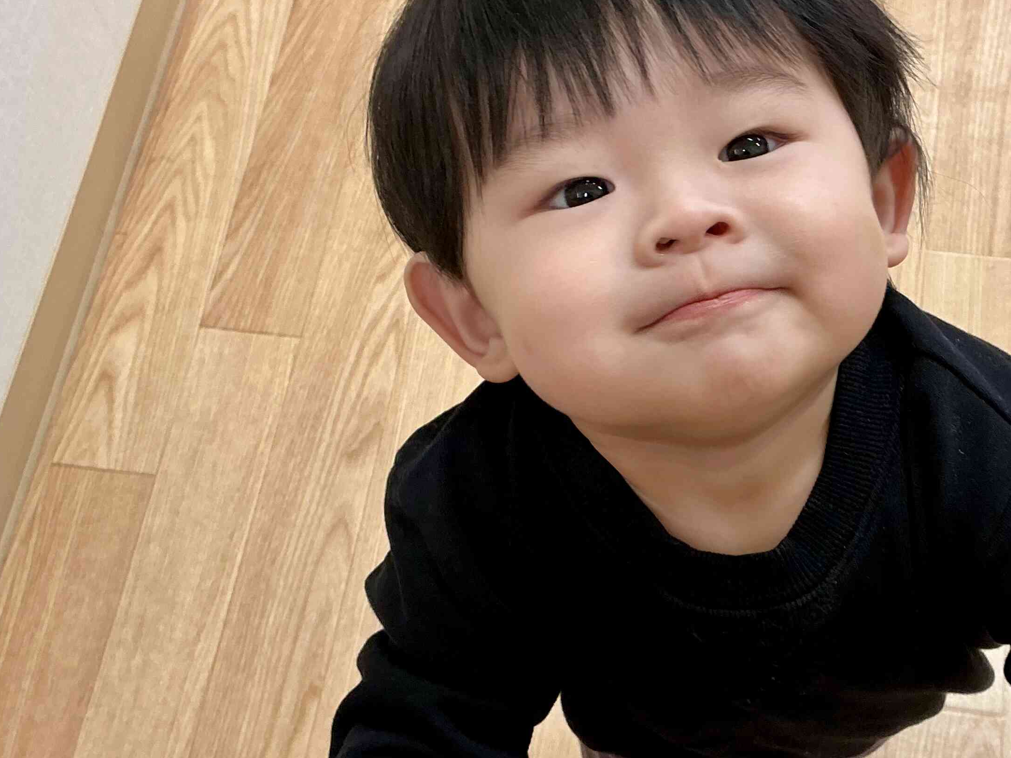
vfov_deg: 27.0
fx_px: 1577
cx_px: 706
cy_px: 426
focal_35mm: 54
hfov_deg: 35.1
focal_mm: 3
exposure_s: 1/60
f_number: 1.8
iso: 40
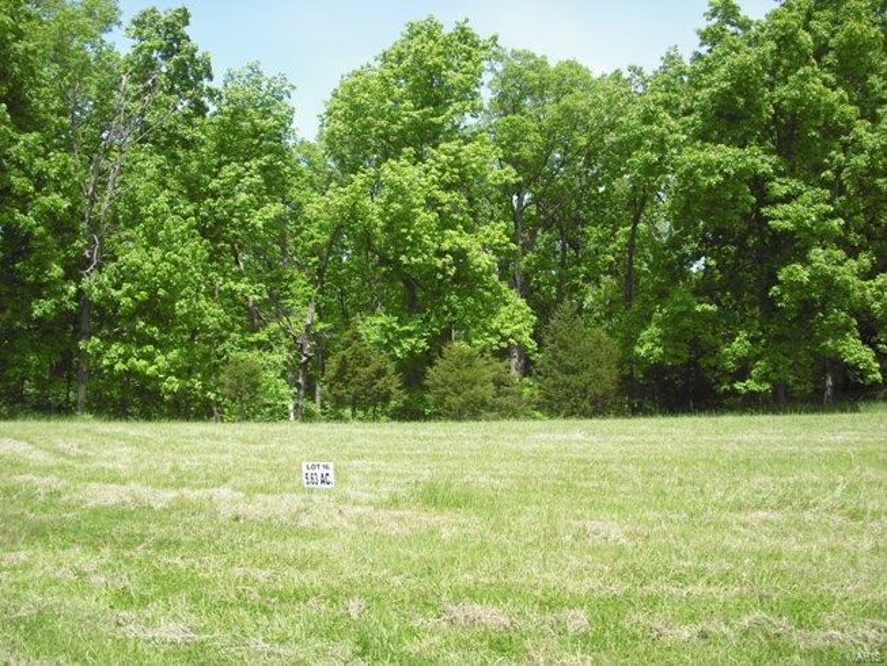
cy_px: 333
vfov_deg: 37.7
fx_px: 974
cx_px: 444
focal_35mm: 38
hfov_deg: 49.0
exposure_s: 1/100
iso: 64
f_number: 5.6
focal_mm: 6.2
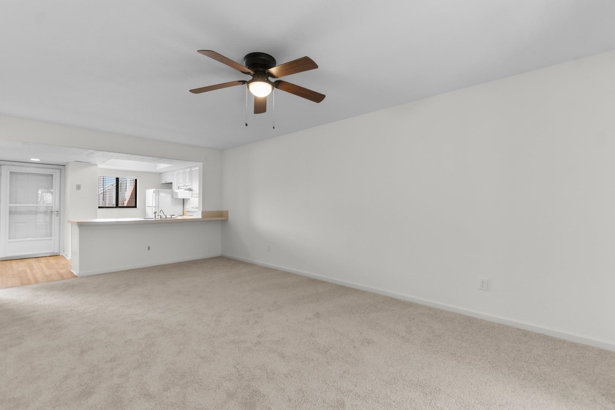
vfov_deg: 77.3
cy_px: 205
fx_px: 256
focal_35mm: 15
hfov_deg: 100.4
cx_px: 308
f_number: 4.5
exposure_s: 1/3
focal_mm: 10
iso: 100
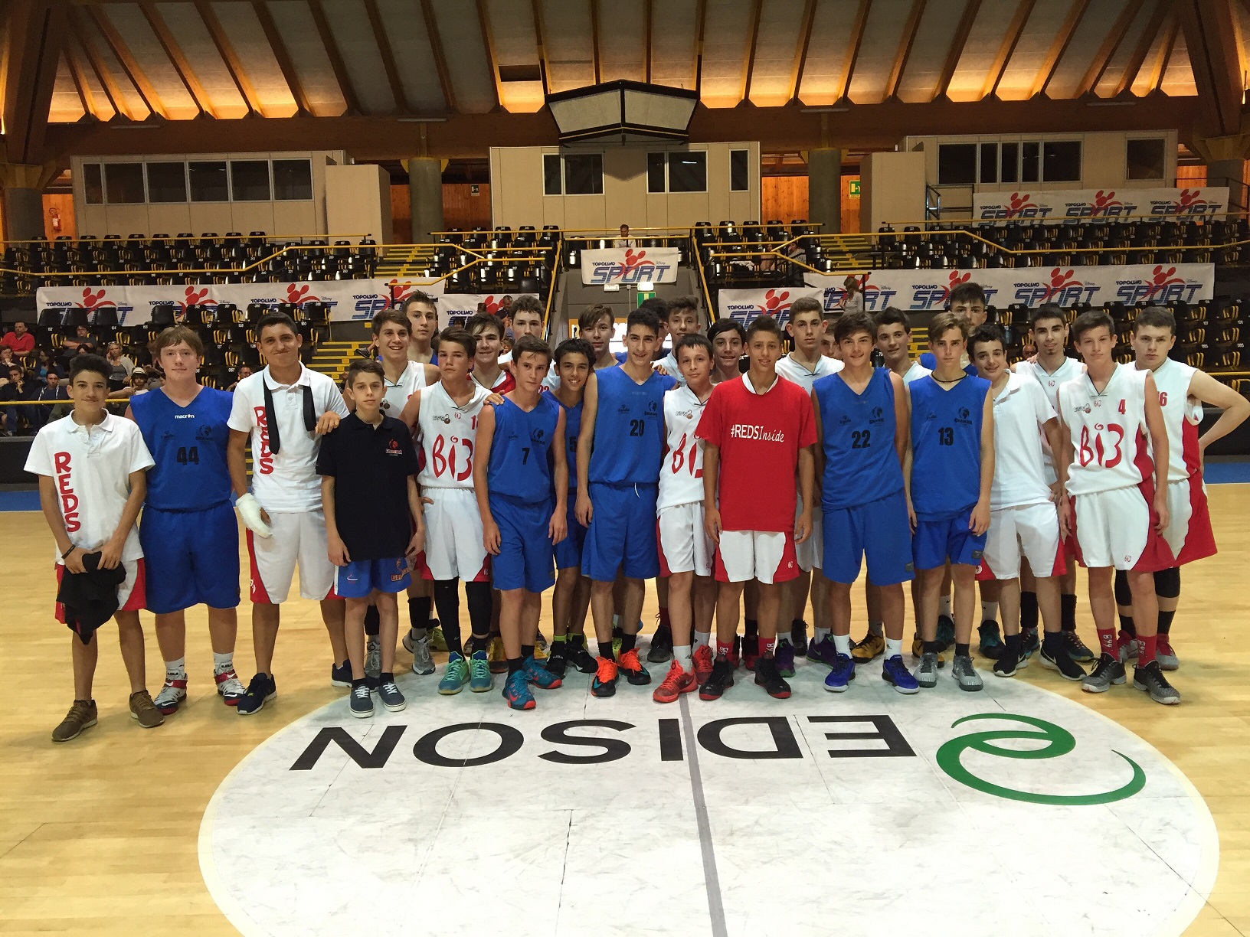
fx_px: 1047
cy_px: 468
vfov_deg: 48.2
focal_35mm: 29
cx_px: 625
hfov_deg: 61.7
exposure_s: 1/33
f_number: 2.2
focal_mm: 4.15
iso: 125
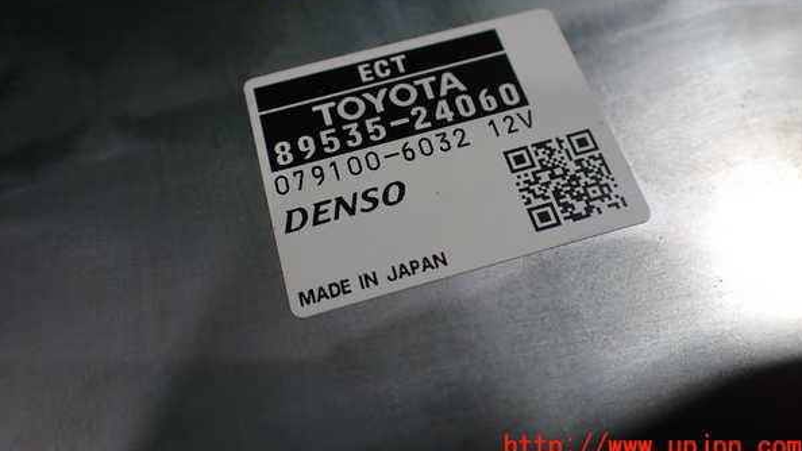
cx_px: 404
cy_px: 161
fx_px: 702
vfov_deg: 35.4
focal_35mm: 33
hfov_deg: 59.5
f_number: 2.3
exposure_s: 1/125
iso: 200
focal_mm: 5.4
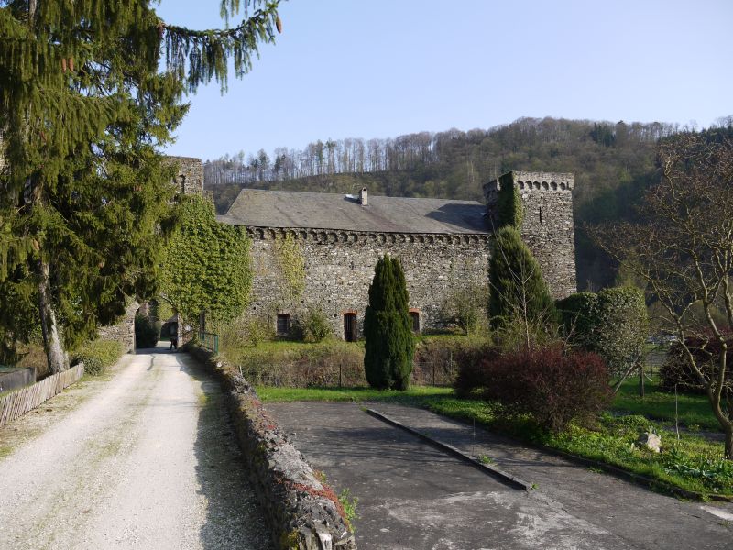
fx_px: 593
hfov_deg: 63.4
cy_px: 275
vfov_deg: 49.7
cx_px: 366
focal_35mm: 28
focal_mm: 14
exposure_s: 1/250
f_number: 5.6
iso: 100
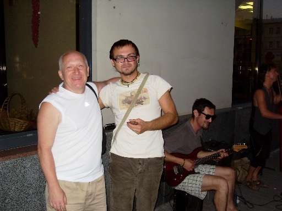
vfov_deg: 38.7
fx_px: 301
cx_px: 141
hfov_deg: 50.1
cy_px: 106
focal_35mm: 37
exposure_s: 1/45
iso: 100
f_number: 2.8
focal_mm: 6.3
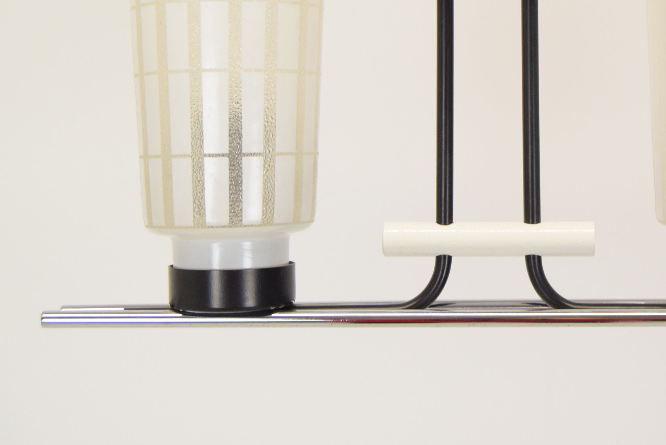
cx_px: 497
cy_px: 116
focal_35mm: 73
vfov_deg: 18.6
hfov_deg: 27.3
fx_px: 1352
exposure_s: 1/200
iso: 1600
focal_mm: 32
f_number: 7.1
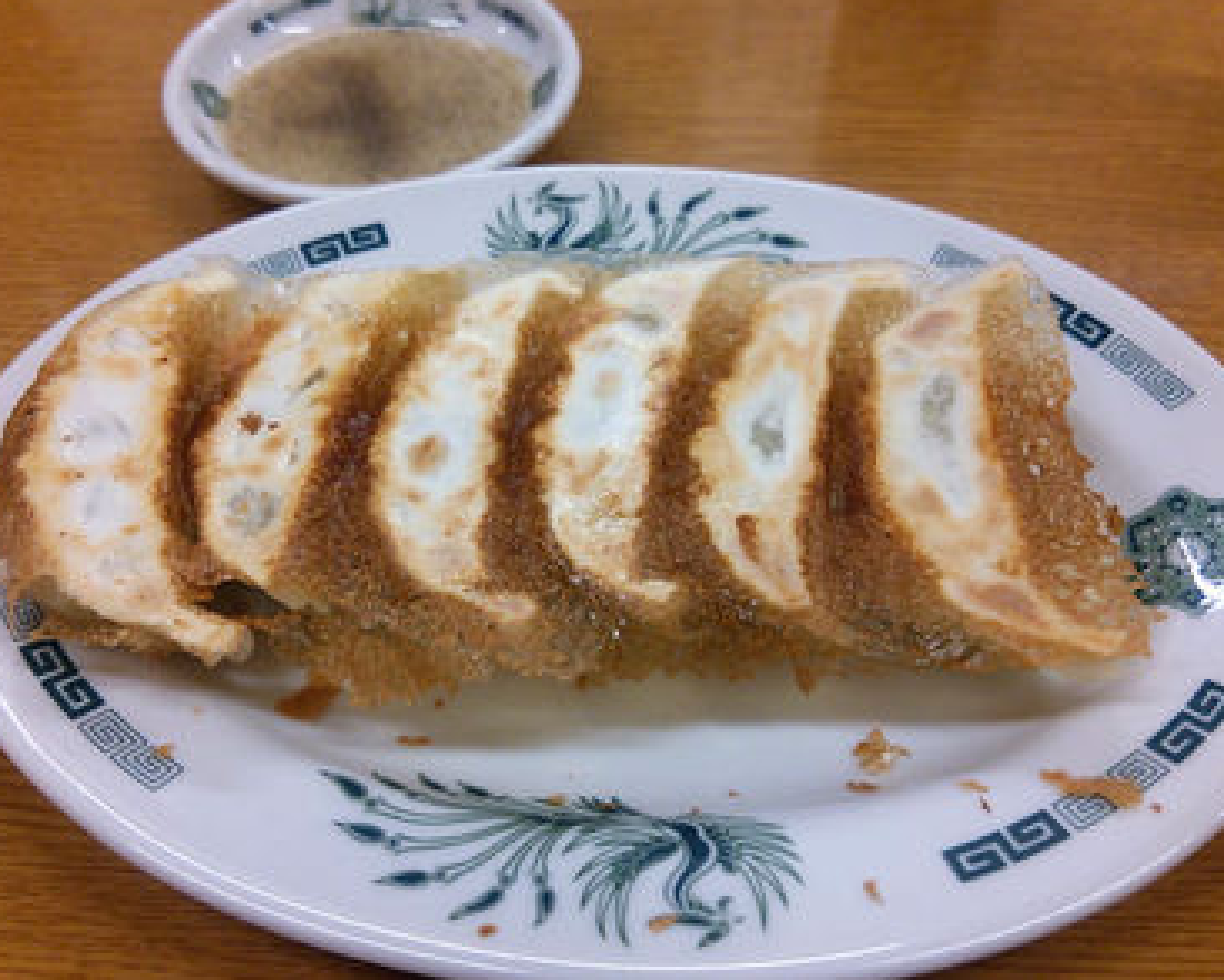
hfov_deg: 55.6
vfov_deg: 45.8
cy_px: 485
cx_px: 595
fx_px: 1160
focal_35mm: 32
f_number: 1.94
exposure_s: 1/59
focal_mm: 4.06
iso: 50
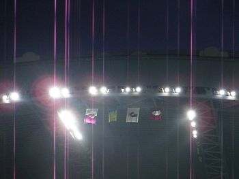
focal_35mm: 100
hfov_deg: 19.6
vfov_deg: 14.8
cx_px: 120
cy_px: 90
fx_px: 691
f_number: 4
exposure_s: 1/77.3
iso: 200
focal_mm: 15.4
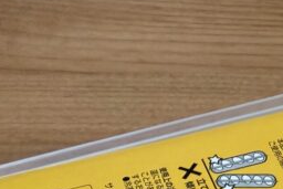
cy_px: 322
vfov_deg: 15.5
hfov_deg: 22.4
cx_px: 398
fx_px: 613
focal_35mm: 78
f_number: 2.2
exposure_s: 1/60
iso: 320
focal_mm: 2.22
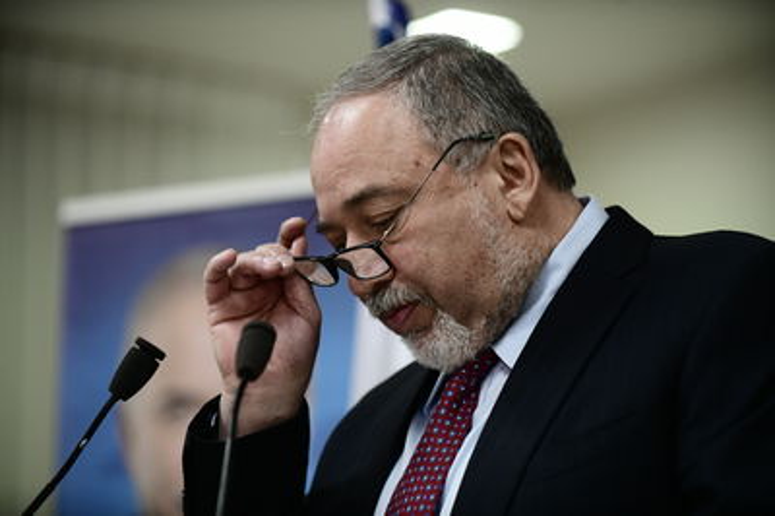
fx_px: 2904
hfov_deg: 15.2
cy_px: 258
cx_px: 388
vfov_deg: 10.1
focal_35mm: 135
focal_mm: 135
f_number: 3.5
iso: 2000
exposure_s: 1/250
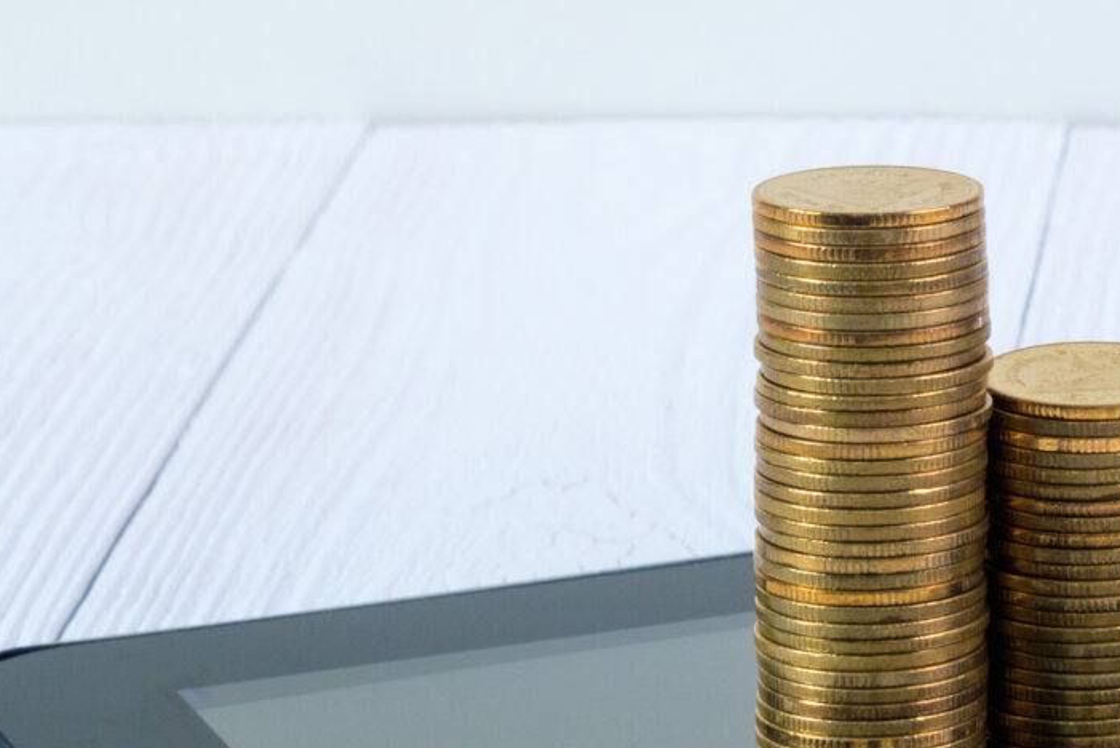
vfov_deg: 4.8
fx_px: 8870
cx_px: 1165
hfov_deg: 7.2
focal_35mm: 285
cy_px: 33
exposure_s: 1/200
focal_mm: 78
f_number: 16
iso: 250
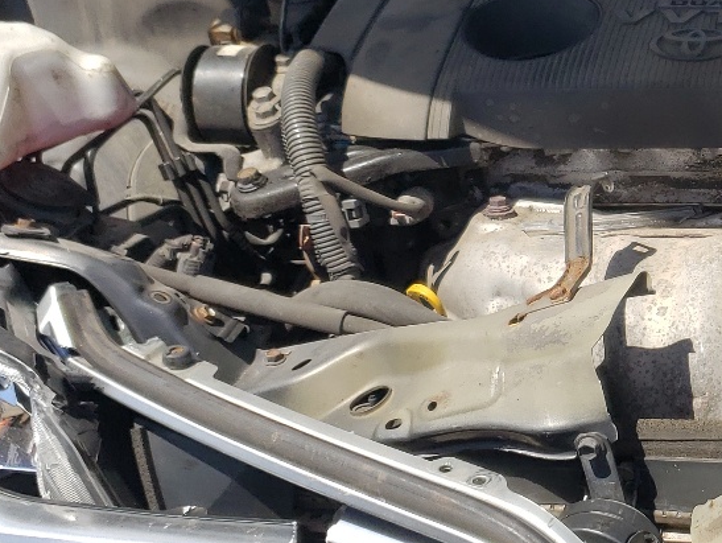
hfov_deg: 23.1
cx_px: 913
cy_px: 210
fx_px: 1586
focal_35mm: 76
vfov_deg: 19.4
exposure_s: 1/2500
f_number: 1.5
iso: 50
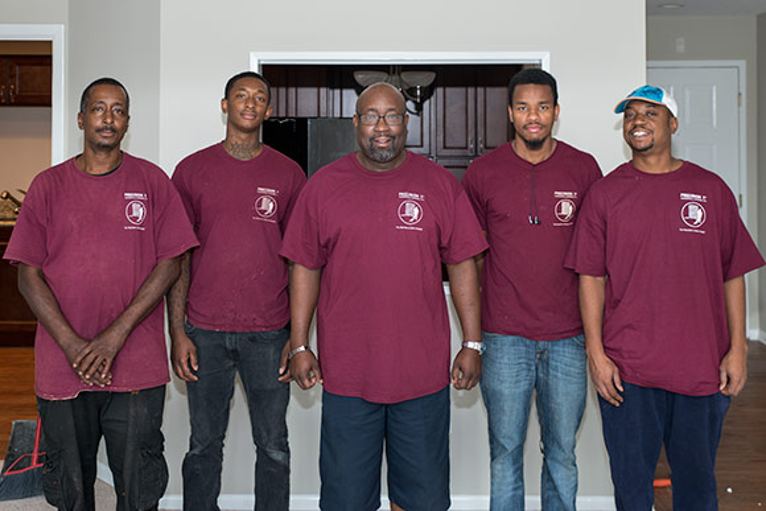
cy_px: 256
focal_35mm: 40
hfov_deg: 48.4
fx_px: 851
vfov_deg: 33.4
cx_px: 383
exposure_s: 1/60
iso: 400
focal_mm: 40
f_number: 5.6
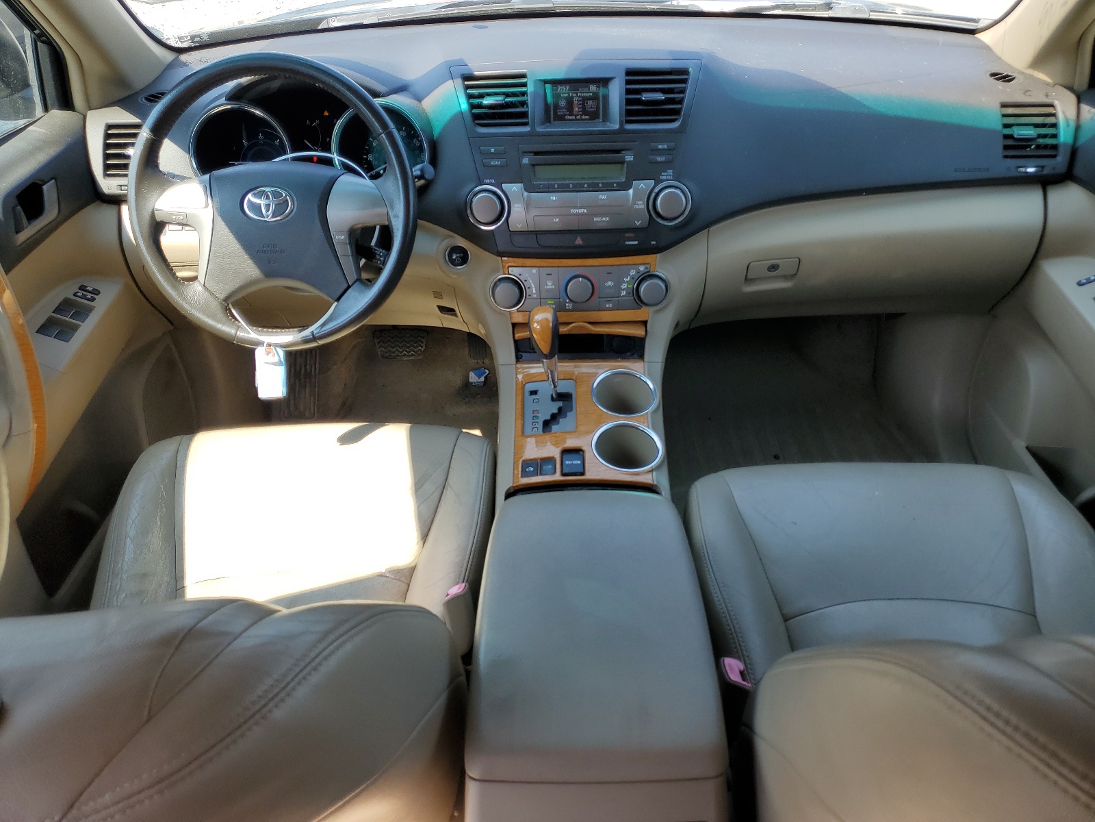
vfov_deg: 53.1
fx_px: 822
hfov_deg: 67.3
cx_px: 548
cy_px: 411
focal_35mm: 26
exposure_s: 1/476
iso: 50
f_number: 1.5
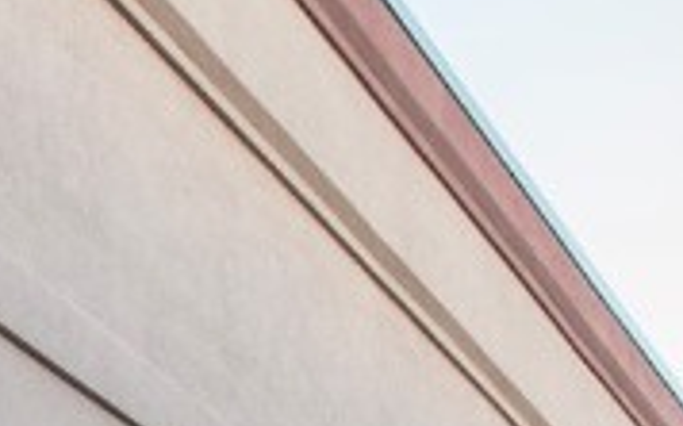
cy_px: 1251
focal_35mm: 112
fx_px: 2083
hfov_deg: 18.6
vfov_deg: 9.4
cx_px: 224
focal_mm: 17
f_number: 6.3
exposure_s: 1/80
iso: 320
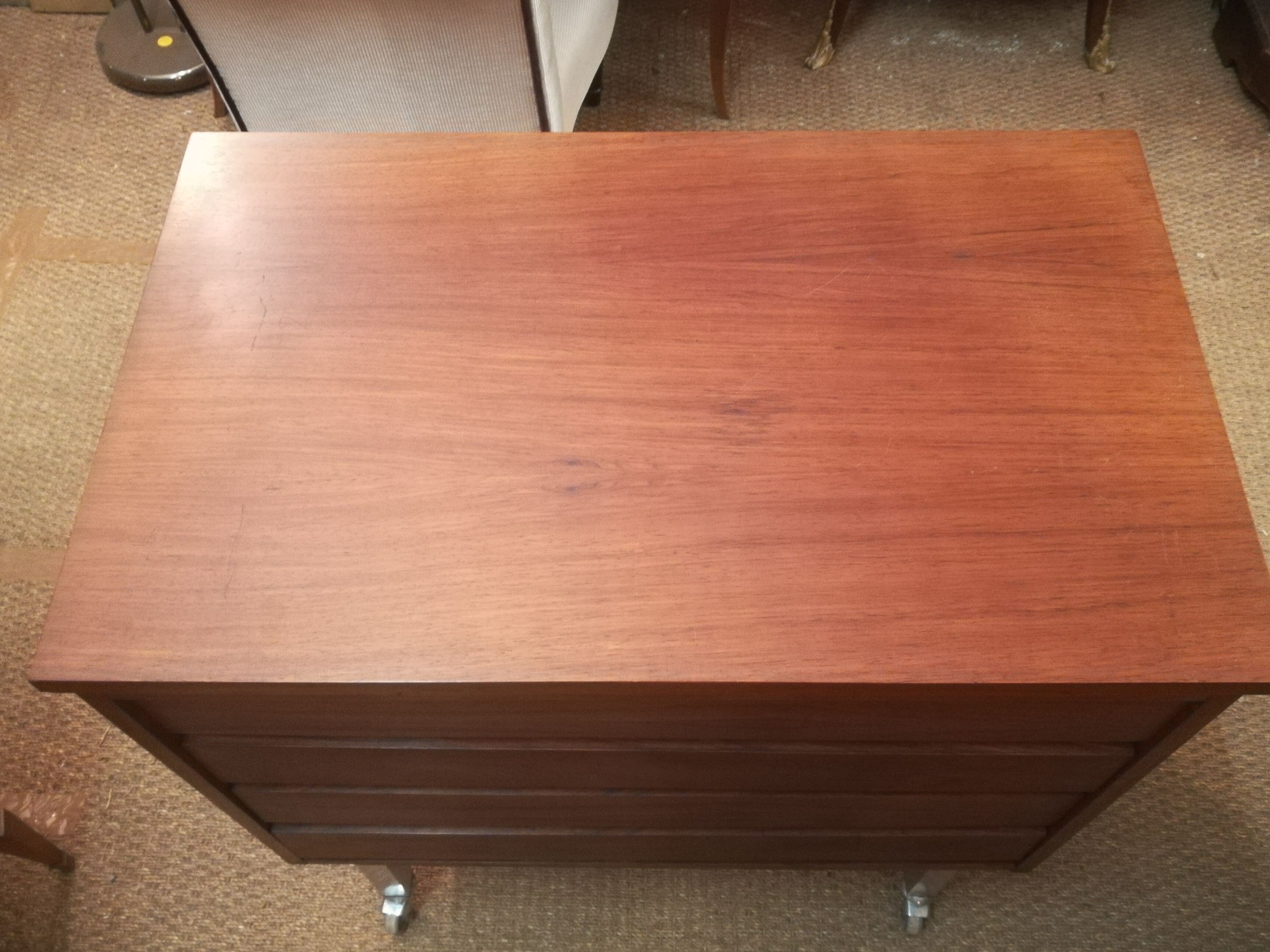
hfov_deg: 60.0
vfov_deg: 46.8
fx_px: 1101
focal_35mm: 30
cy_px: 481
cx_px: 646
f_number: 2.2
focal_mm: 3.83
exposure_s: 1/14.3
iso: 1000
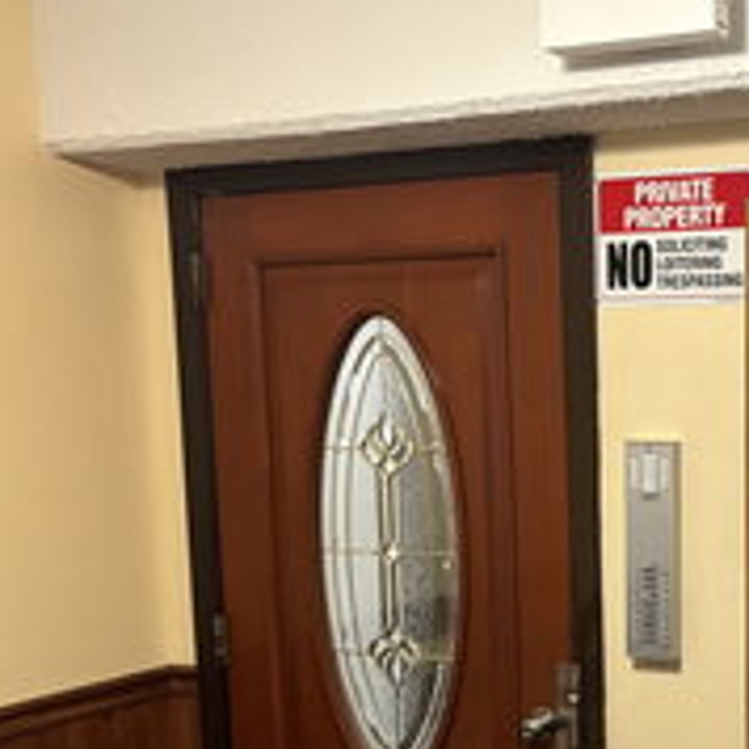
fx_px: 1346
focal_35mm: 55
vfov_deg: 30.5
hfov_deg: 29.3
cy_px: 568
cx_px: 726
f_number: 1.6
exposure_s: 1/60
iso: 320
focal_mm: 5.96
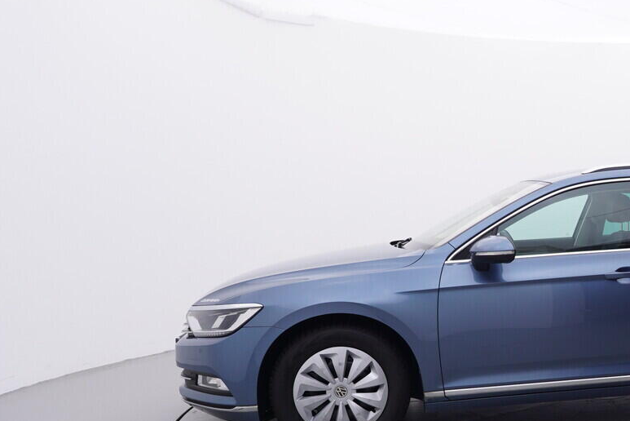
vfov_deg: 31.3
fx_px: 734
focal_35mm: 42
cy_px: 322
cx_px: 579
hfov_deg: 42.3
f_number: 5
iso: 200
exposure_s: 1/80
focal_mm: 15
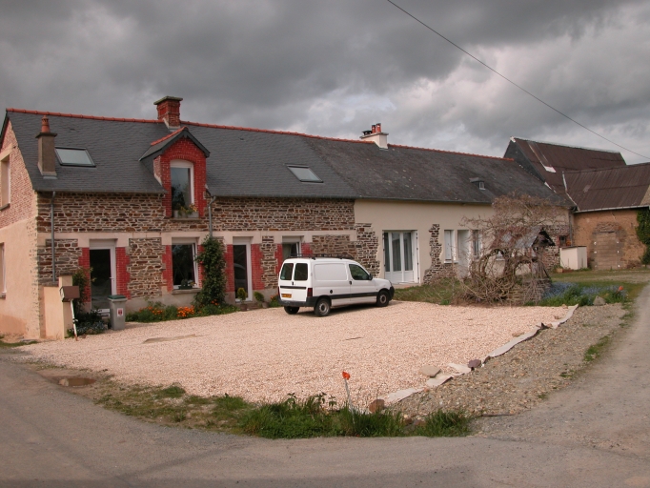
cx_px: 325
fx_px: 657
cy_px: 244
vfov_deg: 40.7
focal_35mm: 35
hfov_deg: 52.6
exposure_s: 1/375
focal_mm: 8.9
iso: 100
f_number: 6.3
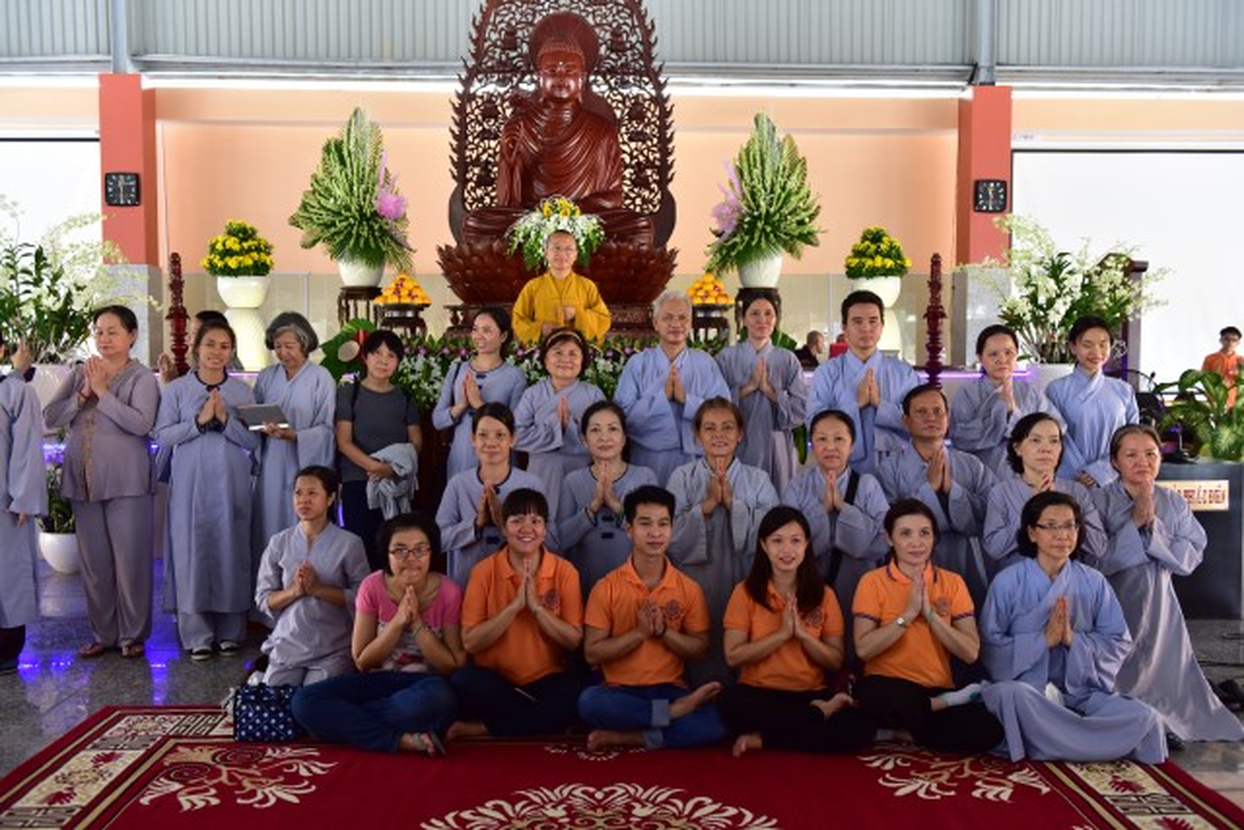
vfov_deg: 38.9
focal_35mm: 34
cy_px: 415
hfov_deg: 55.8
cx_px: 622
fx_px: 1175
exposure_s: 1/100
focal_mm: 34
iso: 1000
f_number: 4
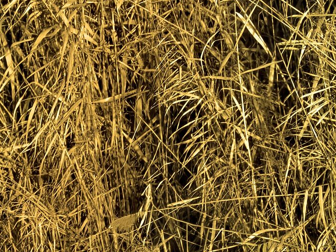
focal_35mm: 2116
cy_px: 346
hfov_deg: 0.9
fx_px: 20528
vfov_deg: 0.7
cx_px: -140
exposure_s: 1/1300
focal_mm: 300
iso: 1250
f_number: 5.6
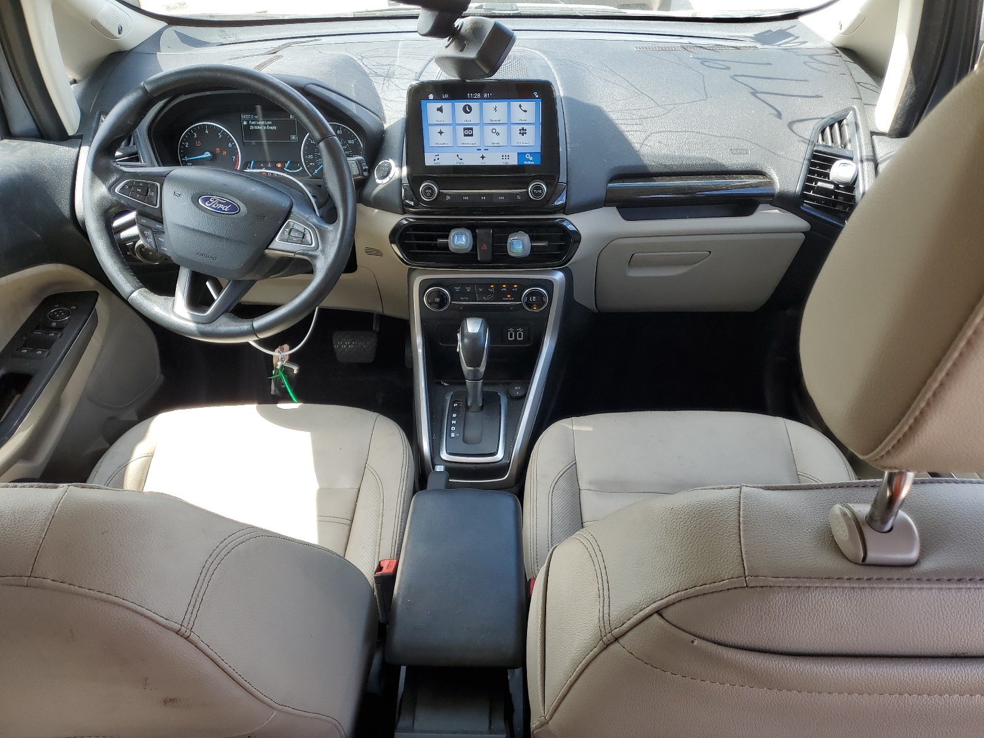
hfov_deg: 67.3
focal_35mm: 26
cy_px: 369
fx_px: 739
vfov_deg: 53.1
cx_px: 492
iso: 50
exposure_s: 1/333
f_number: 1.5
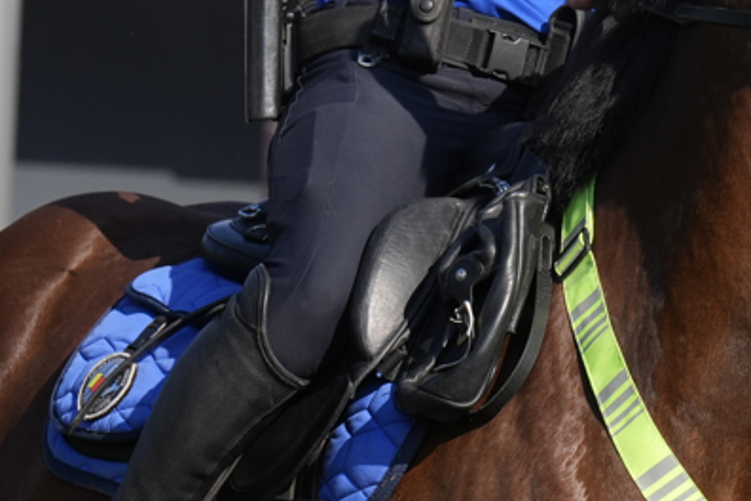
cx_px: 1134
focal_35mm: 448
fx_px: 9345
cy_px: 154
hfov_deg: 4.6
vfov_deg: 3.1
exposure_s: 1/1000
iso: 400
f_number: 8
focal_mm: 148
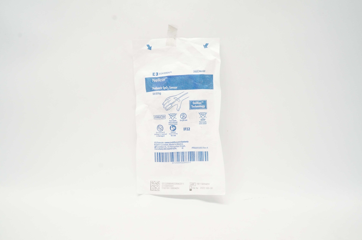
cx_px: 181
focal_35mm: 27
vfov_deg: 47.8
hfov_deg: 67.4
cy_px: 120
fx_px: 271
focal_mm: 18
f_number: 11
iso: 800
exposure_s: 1/20
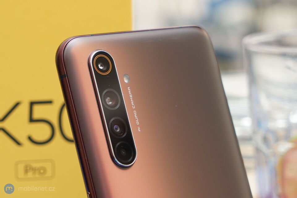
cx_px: 148
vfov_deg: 19.4
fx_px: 577
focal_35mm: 70
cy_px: 99
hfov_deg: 28.9
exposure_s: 1/160
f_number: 6.3
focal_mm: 70
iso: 500
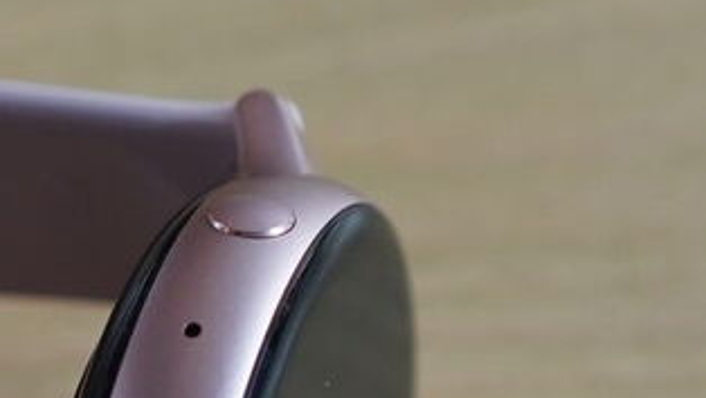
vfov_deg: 3.5
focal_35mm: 352
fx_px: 6593
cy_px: 389
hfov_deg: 6.1
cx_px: -90
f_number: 3.5
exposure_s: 1/320
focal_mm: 55
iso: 800
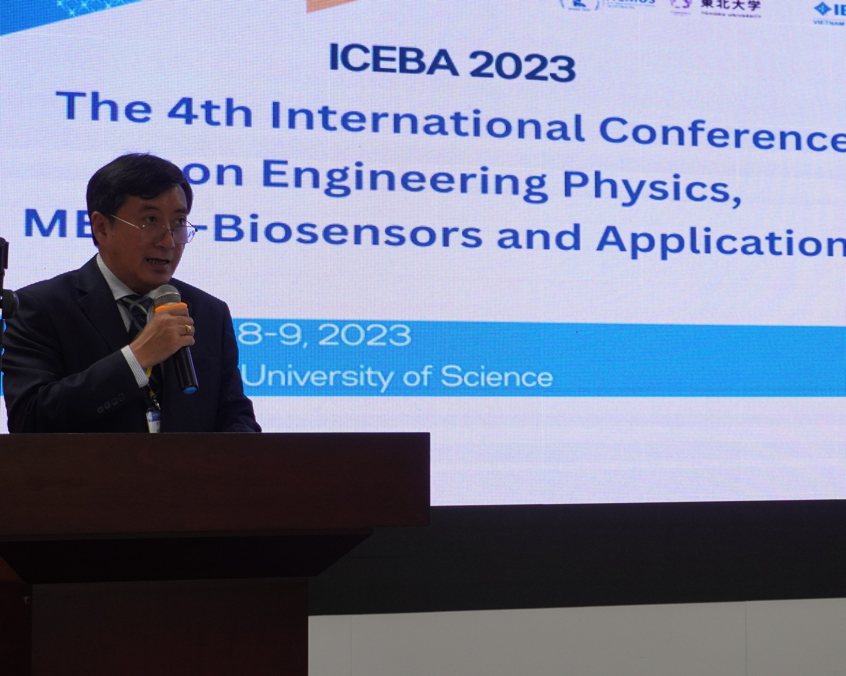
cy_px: 262
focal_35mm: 99
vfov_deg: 15.5
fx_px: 2479
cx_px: 635
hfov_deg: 19.2
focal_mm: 46
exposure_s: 1/60
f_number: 6.3
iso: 800
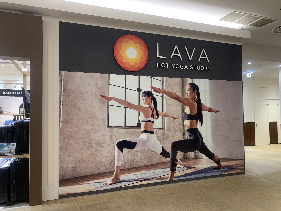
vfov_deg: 53.1
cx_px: 140
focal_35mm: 26
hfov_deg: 67.3
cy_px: 106
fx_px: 211
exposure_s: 1/60
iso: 125
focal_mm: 4.25
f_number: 1.8
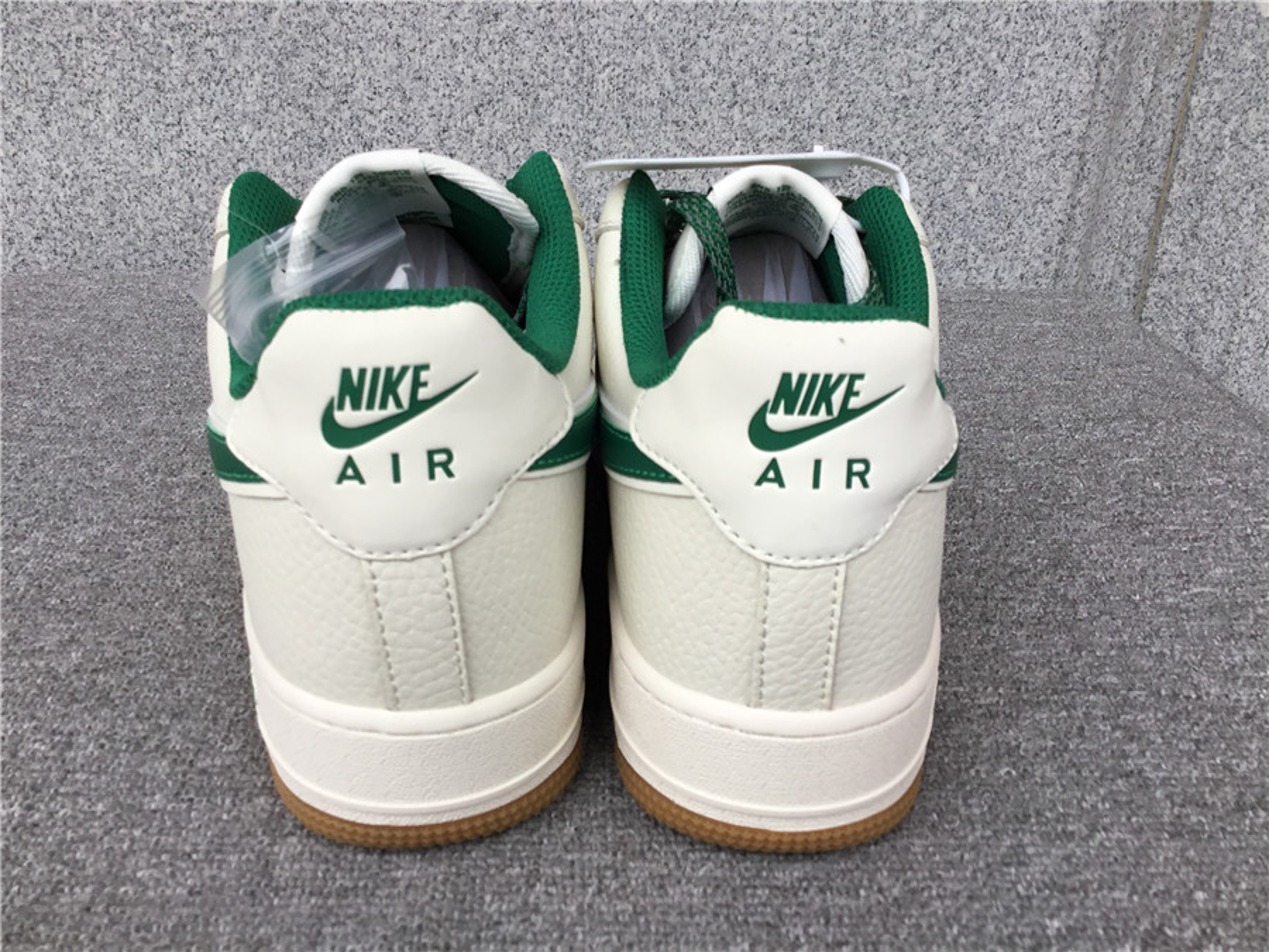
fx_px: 1136
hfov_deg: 58.4
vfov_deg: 45.4
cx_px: 634
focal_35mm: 31
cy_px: 476
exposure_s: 1/205
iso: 25
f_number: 2.4
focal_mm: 3.3
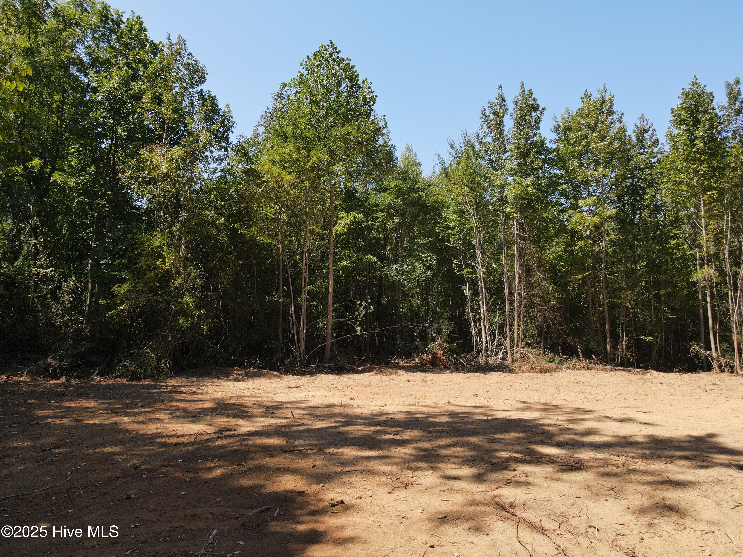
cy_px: 278
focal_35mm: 24
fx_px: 515
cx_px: 372
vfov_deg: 56.8
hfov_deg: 71.6
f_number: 2.8
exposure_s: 1/350
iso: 100
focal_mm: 4.5
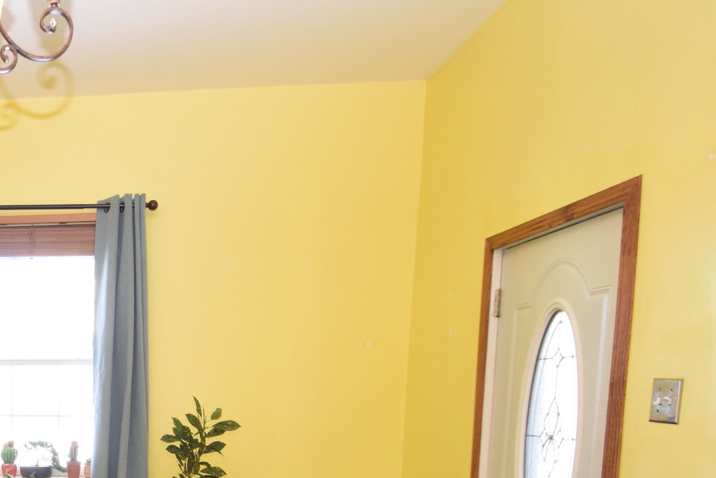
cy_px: 453
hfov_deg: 47.1
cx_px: 33
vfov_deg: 35.1
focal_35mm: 35
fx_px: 698
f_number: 4.5
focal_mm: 11
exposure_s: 1/80
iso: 800
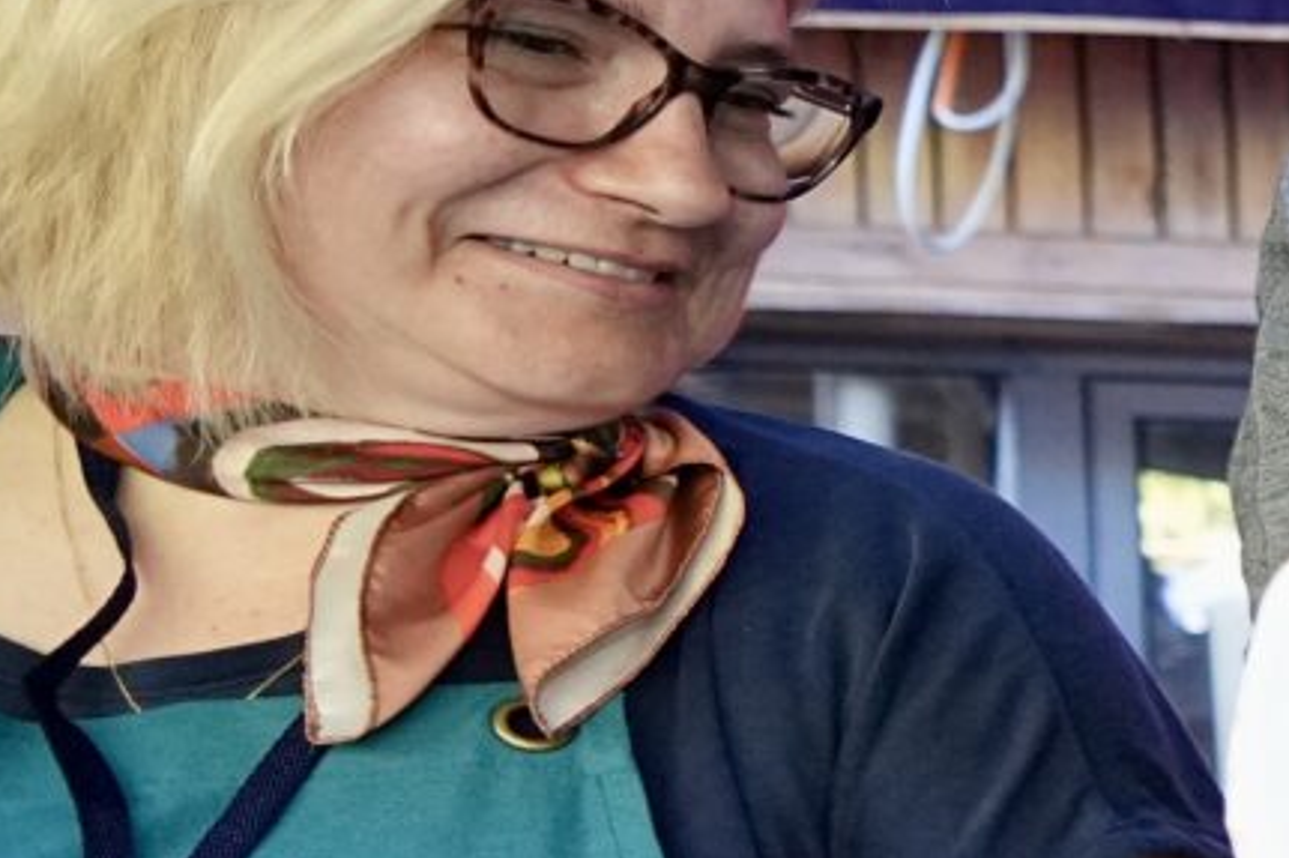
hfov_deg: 12.9
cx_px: 3466
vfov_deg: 14.1
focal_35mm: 95
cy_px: 934
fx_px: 3400
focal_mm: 16
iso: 1250
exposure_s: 1/200
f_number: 2.8
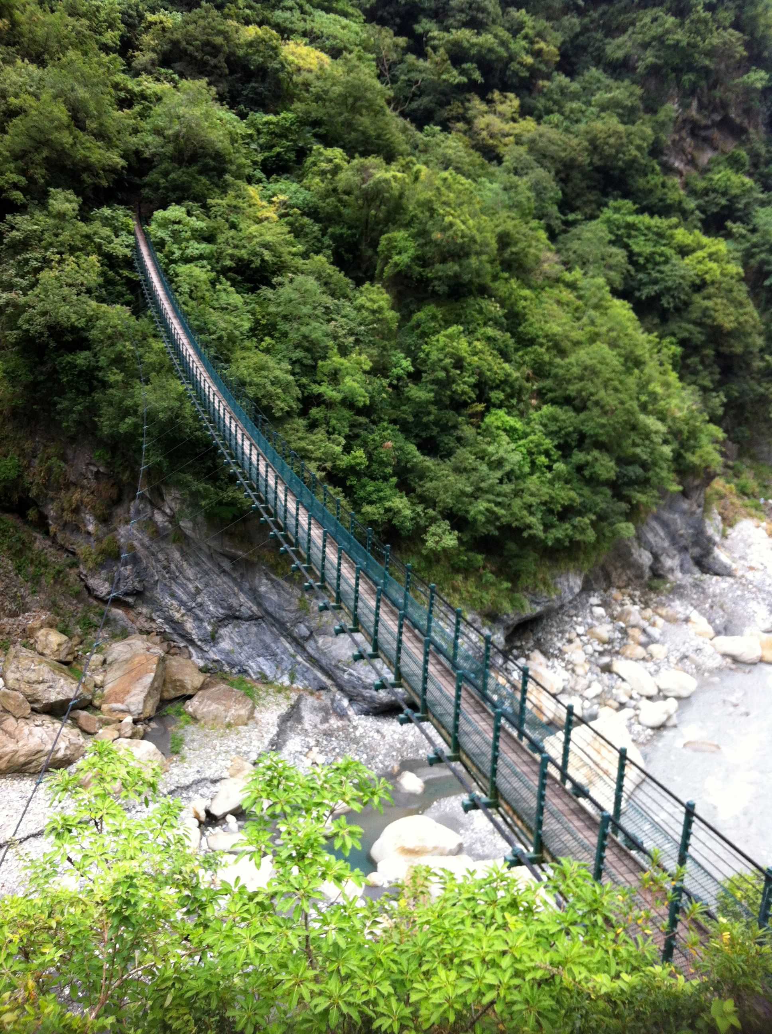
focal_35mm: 35
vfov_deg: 52.7
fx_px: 1044
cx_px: 386
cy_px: 517
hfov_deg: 40.6
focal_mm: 3.85
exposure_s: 1/120
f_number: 2.8
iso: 80
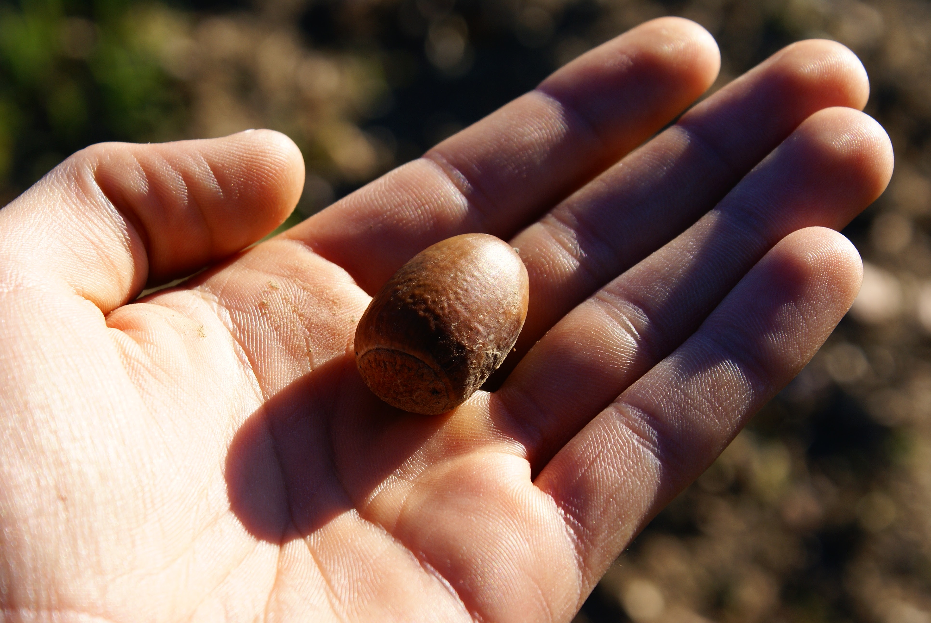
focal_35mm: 105
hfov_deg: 19.4
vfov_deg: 13.1
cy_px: 312
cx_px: 466
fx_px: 2719
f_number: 10
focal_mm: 70
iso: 100
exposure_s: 1/160
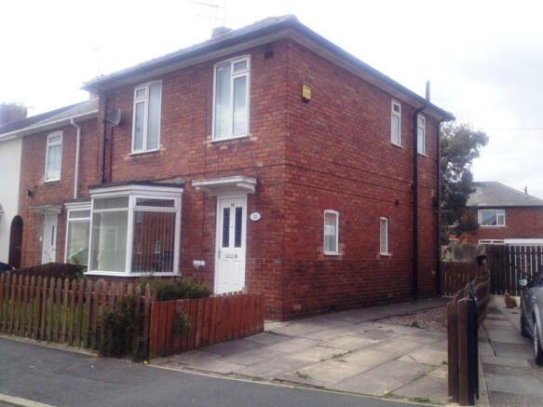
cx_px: 272
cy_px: 204
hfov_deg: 52.6
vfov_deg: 40.7
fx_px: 549
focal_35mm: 35
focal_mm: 4.28
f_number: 2.4
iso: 50
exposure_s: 1/890
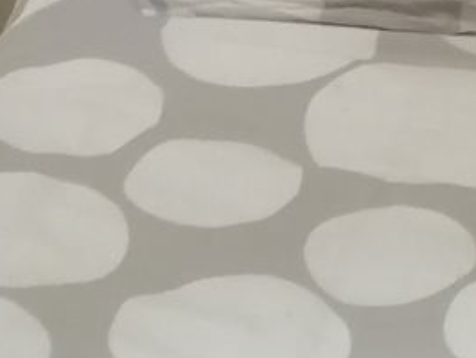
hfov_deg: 11.5
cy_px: -588
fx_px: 2242
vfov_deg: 8.2
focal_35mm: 163
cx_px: 756
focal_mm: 3.88
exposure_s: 1/25.7
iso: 400
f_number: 1.8
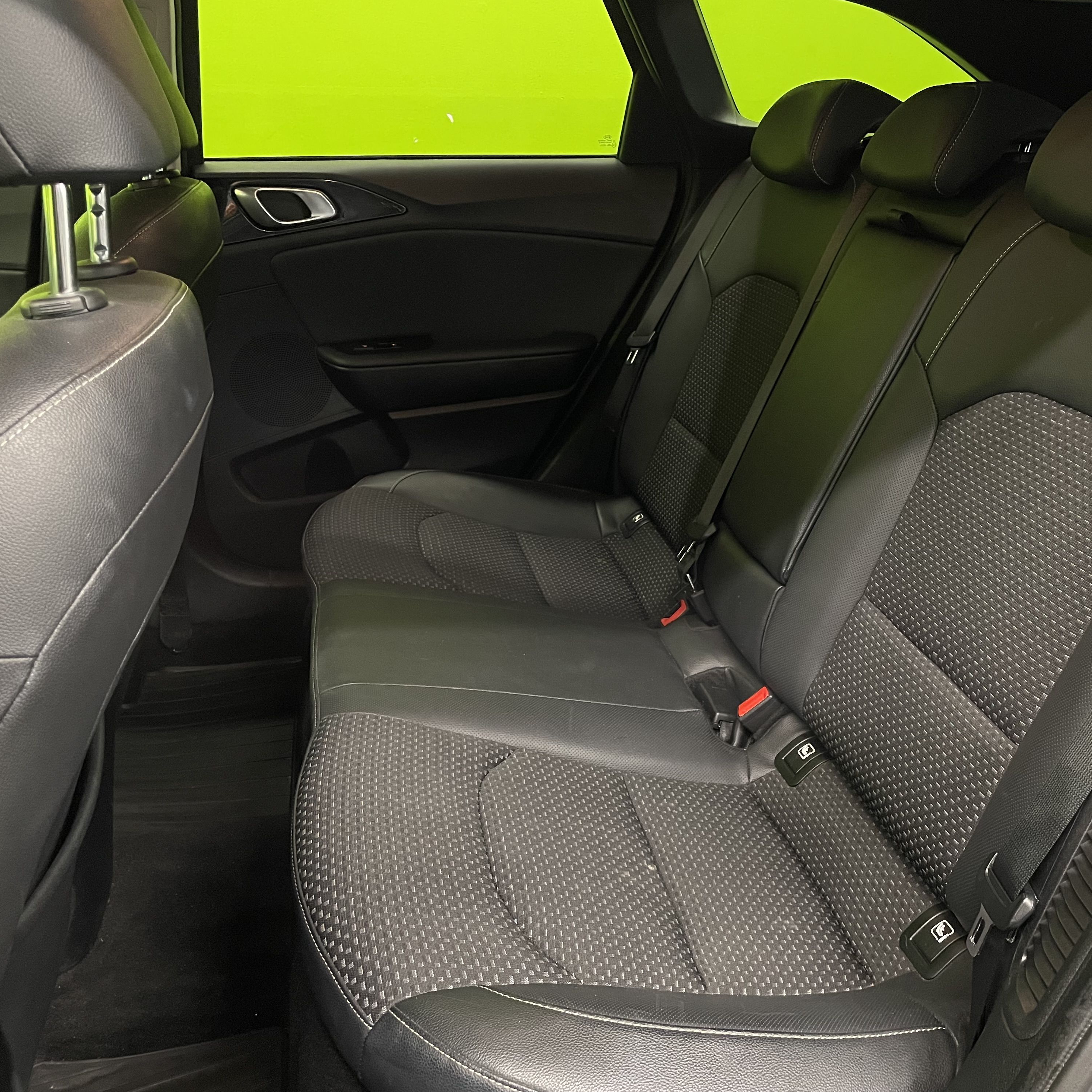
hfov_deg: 52.1
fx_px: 1106
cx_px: 665
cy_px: 540
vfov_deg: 52.5
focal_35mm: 31
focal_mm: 4.2
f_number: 1.6
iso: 500
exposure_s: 1/50
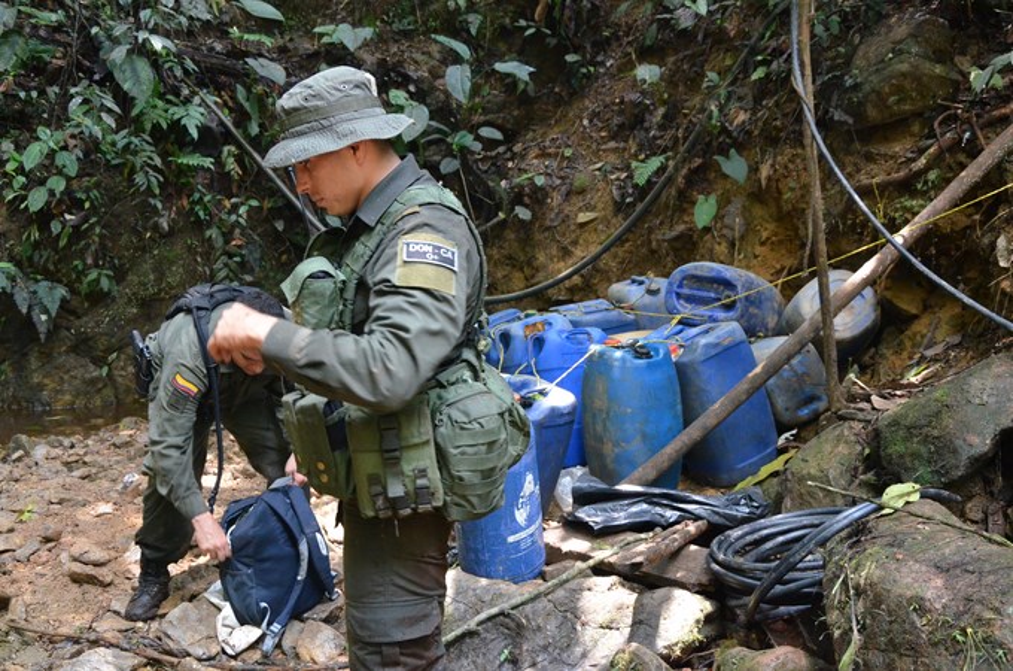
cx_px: 506
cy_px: 336
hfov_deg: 49.7
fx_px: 1095
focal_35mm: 39
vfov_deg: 34.0
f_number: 5
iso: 3200
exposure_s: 1/125
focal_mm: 26
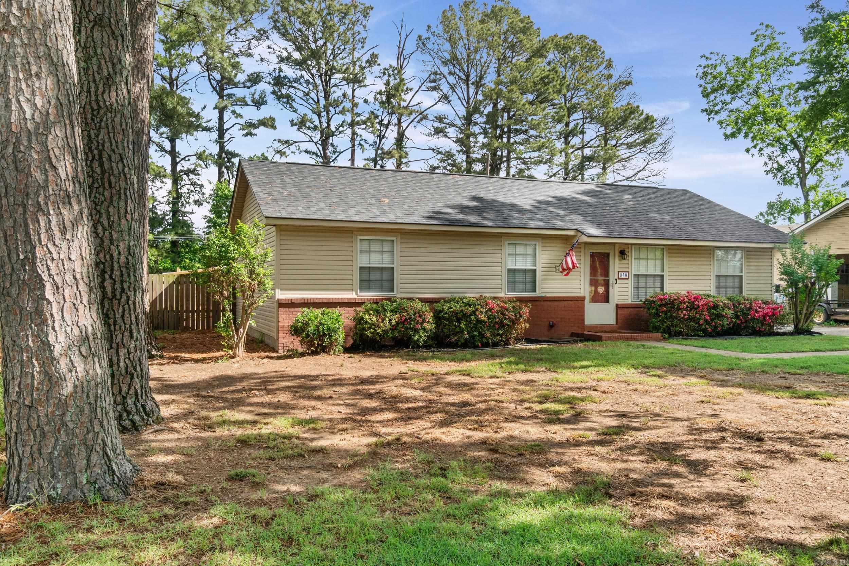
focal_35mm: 27
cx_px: 424
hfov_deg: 67.4
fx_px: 637
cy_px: 283
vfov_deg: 47.9
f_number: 9
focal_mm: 18
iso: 250
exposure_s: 1/200
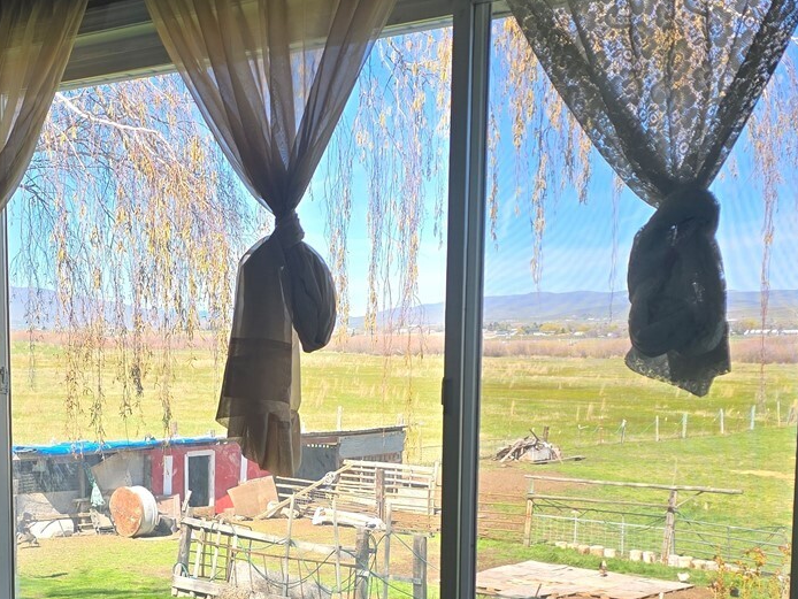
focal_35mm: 53
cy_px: 478
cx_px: 254
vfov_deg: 27.0
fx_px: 1222
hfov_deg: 35.7
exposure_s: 1/214
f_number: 1.7
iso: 12
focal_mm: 6.3
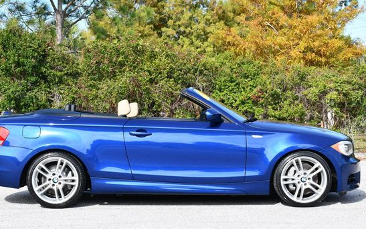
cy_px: 104
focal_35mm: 86
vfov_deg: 15.2
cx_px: 171
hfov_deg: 24.1
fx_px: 858
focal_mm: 36
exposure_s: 1/250
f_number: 8
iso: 200
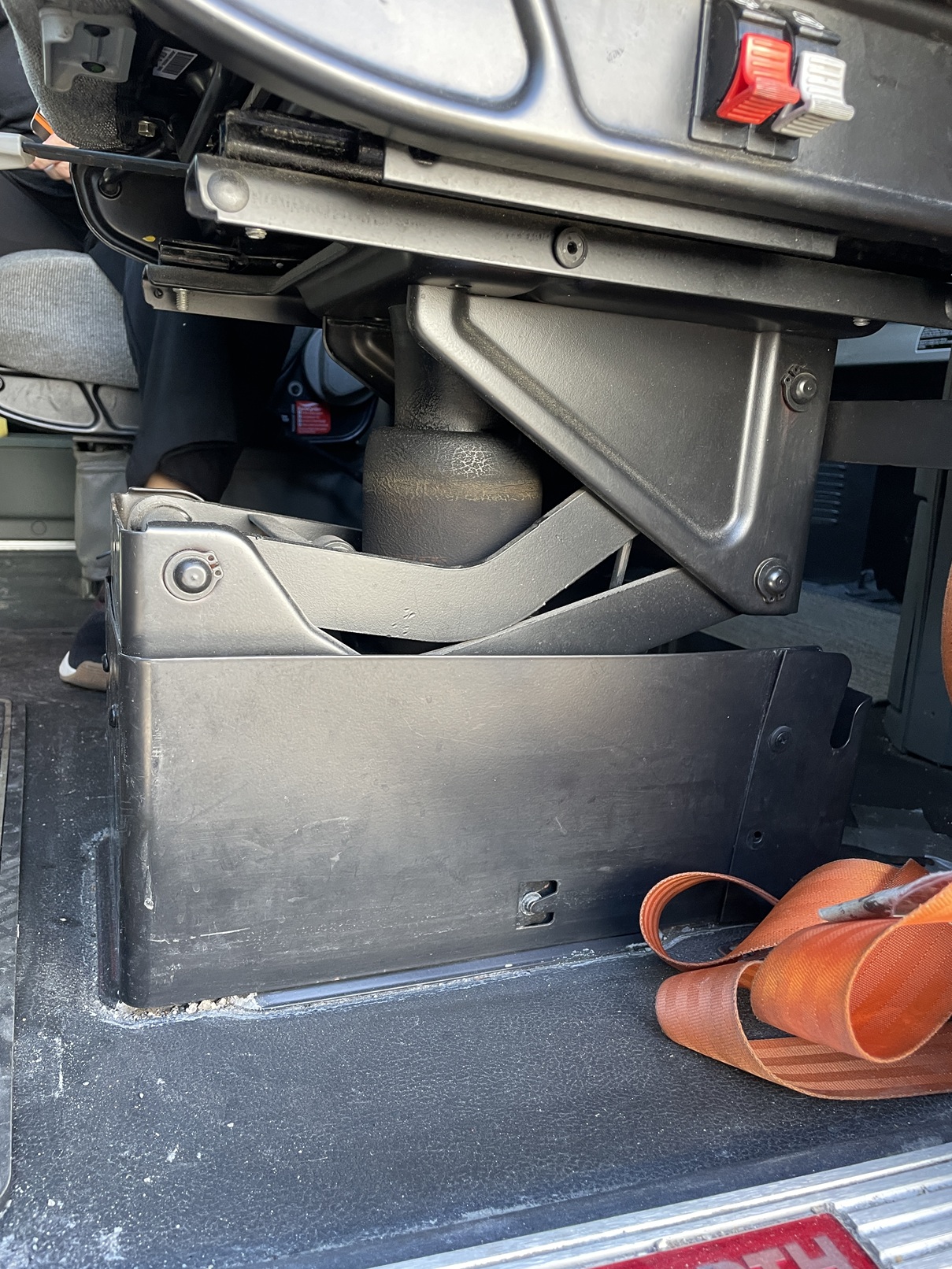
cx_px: 476
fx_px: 953
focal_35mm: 26
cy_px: 634
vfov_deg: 67.3
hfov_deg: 53.1
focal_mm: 4.2
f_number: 1.6
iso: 125
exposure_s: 1/89
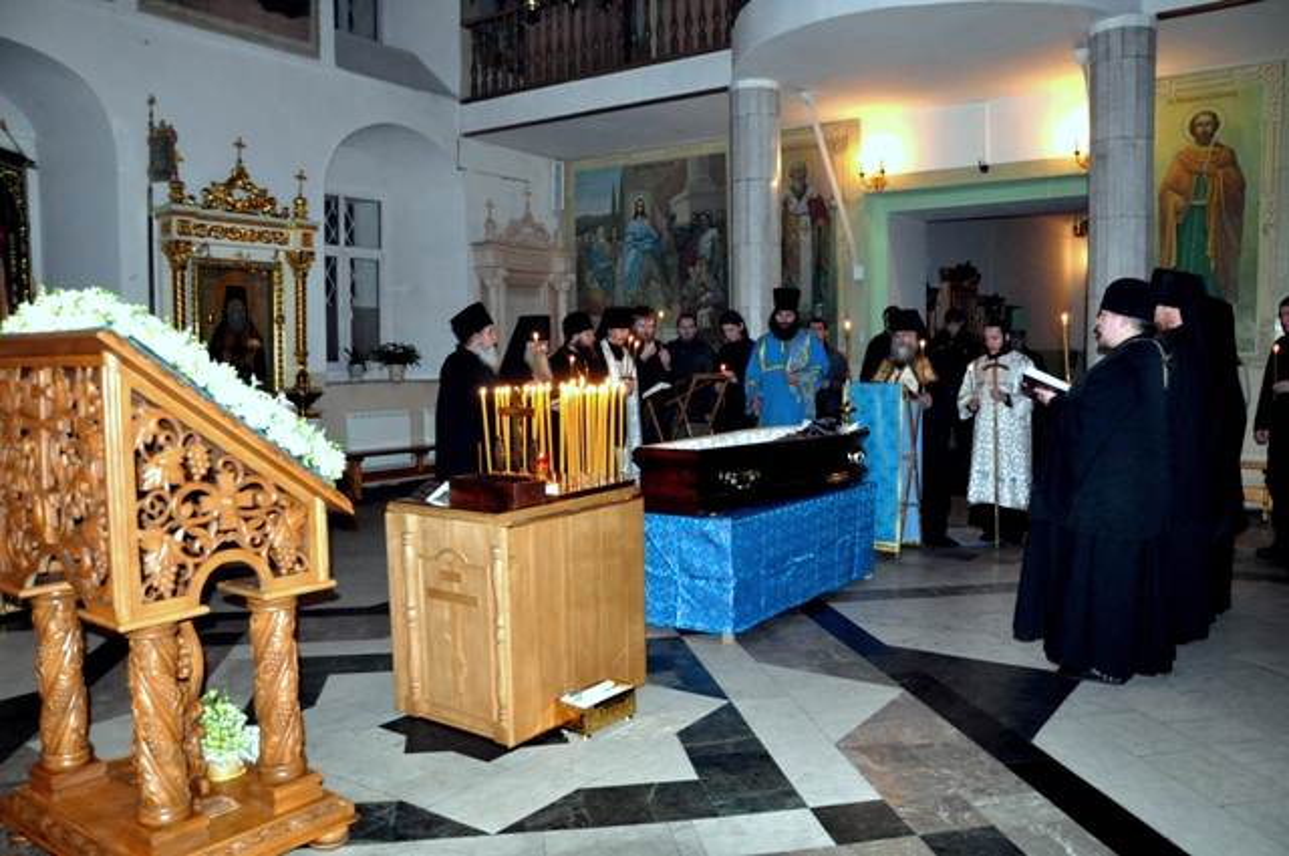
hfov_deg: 67.4
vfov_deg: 47.8
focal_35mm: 27
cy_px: 428
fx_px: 966
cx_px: 644
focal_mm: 18
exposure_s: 1/60
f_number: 5
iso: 2000
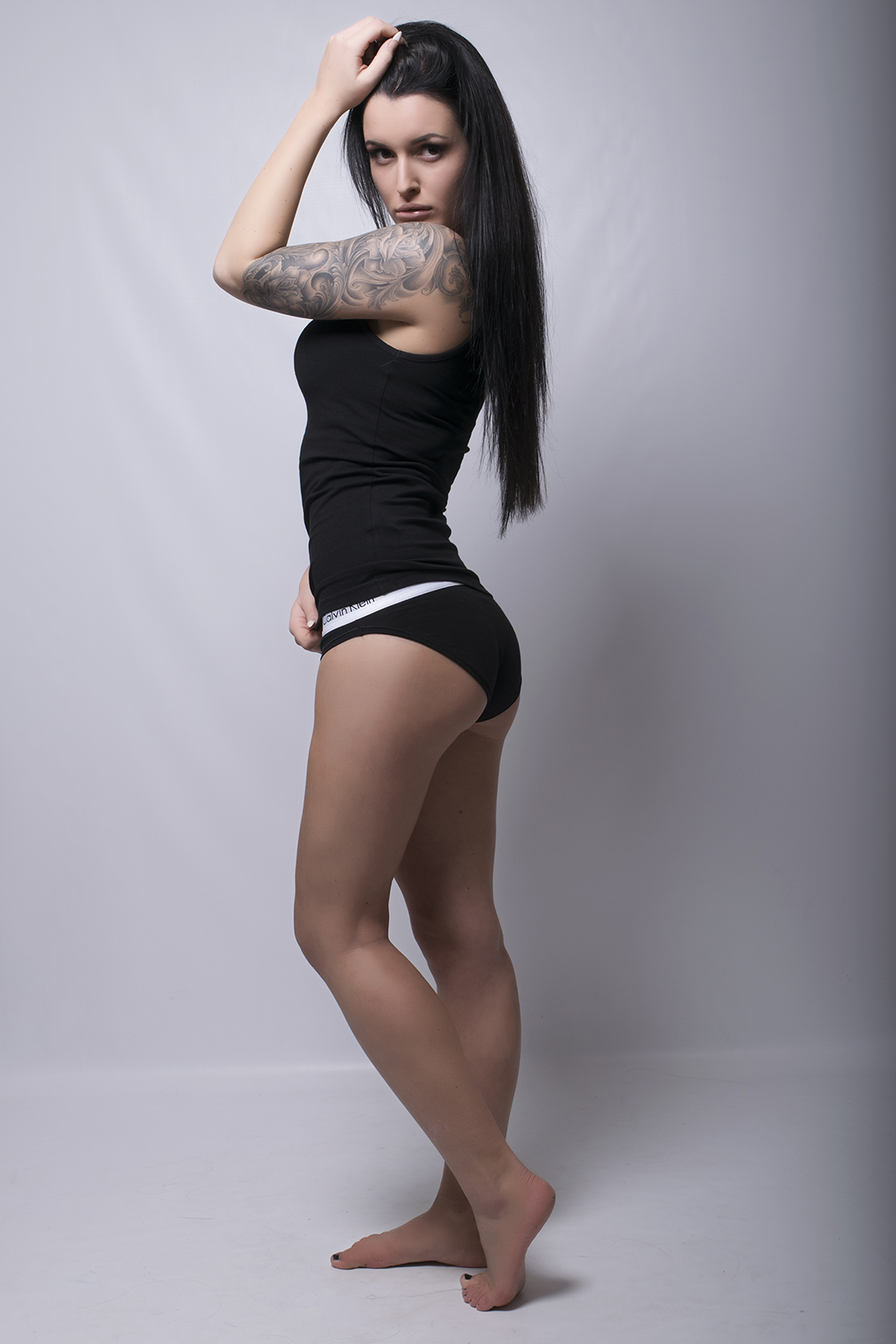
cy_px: 672
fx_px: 1791
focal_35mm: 48
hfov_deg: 28.1
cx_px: 448
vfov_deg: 41.1
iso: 100
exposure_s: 1/200
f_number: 13
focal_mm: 32
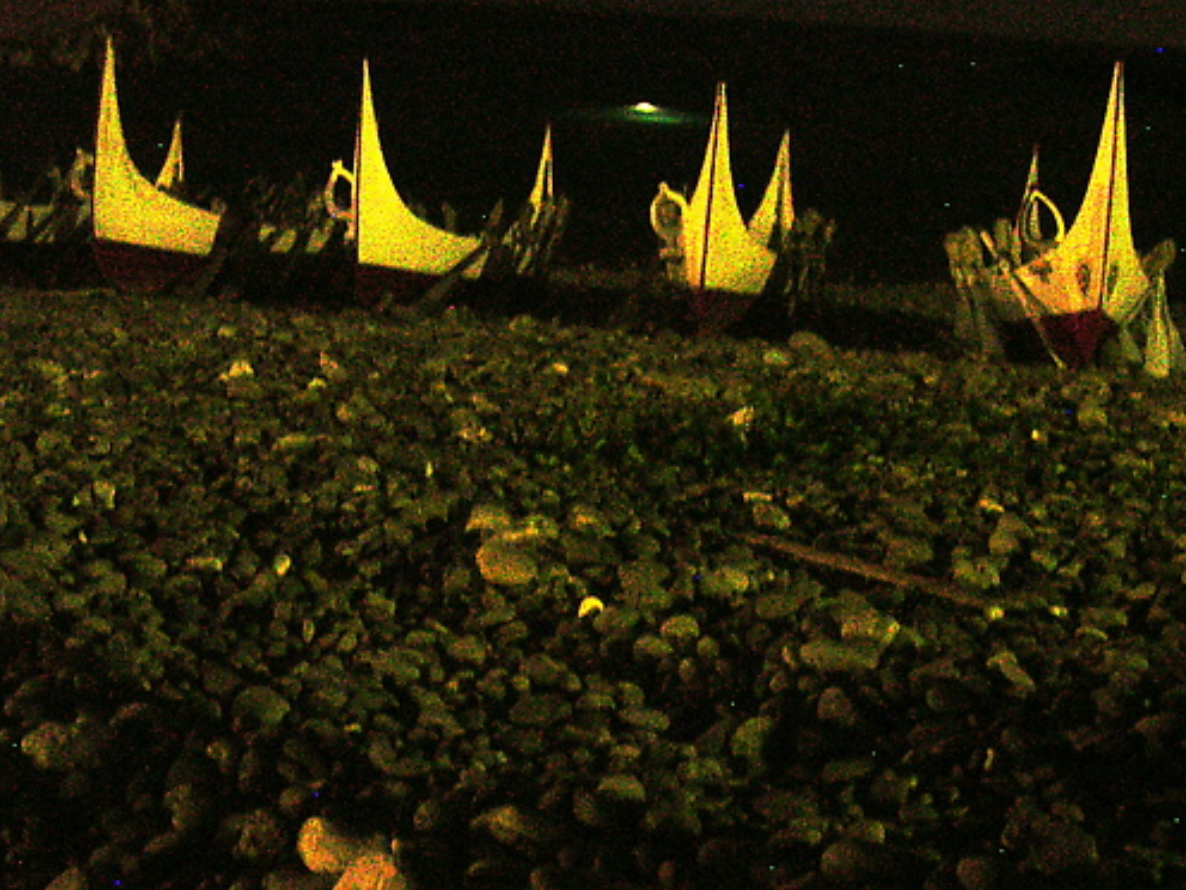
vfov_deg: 31.5
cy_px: 400
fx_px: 1576
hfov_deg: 41.2
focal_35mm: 46
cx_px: 624
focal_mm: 5.8
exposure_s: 2
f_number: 2.8
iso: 400
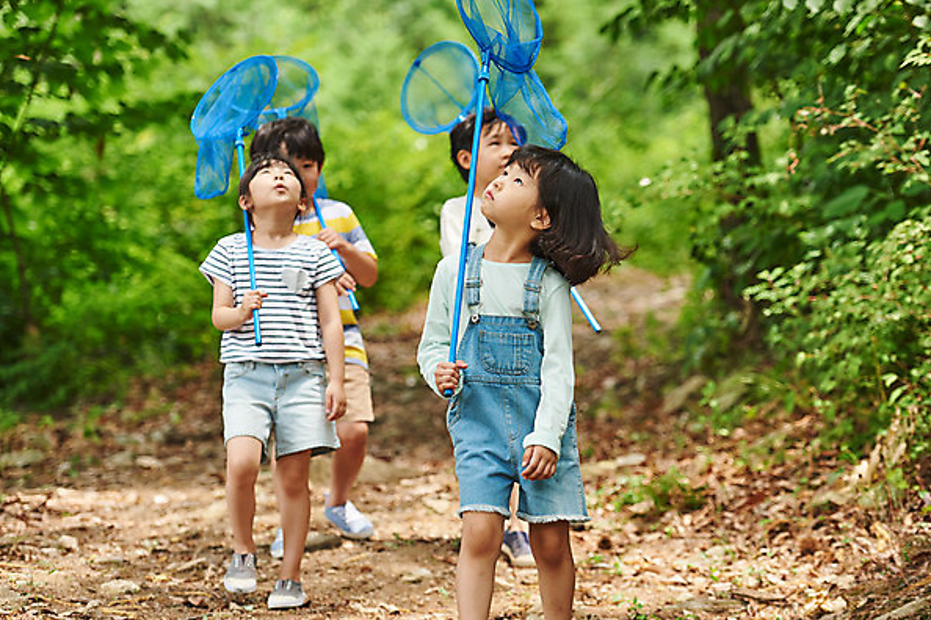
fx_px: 2741
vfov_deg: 12.9
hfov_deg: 19.3
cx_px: 466
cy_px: 312
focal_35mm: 106
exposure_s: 1/1000
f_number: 2.8
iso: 400
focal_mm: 105
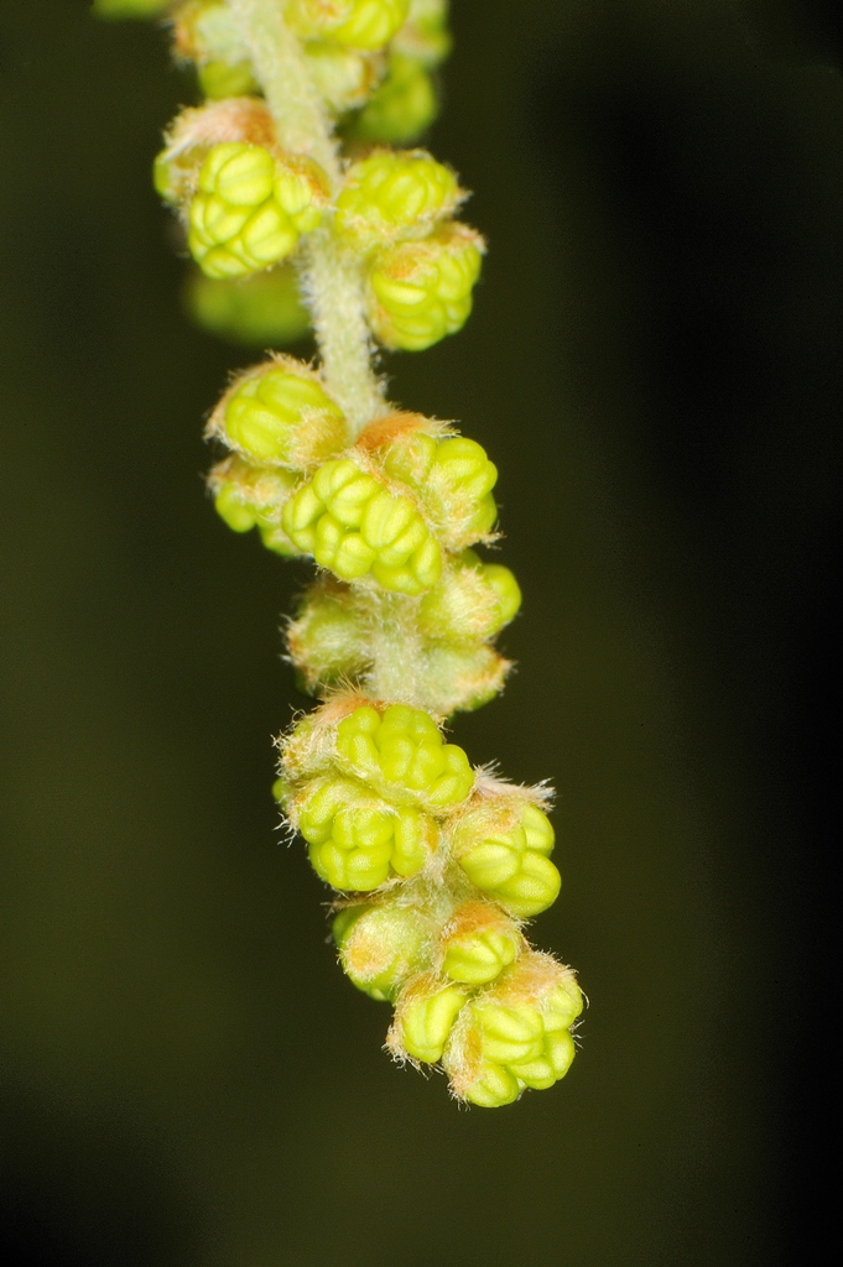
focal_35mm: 105
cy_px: 634
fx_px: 3694
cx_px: 422
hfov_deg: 13.0
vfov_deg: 19.5
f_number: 40
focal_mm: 105
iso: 640
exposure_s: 1/320
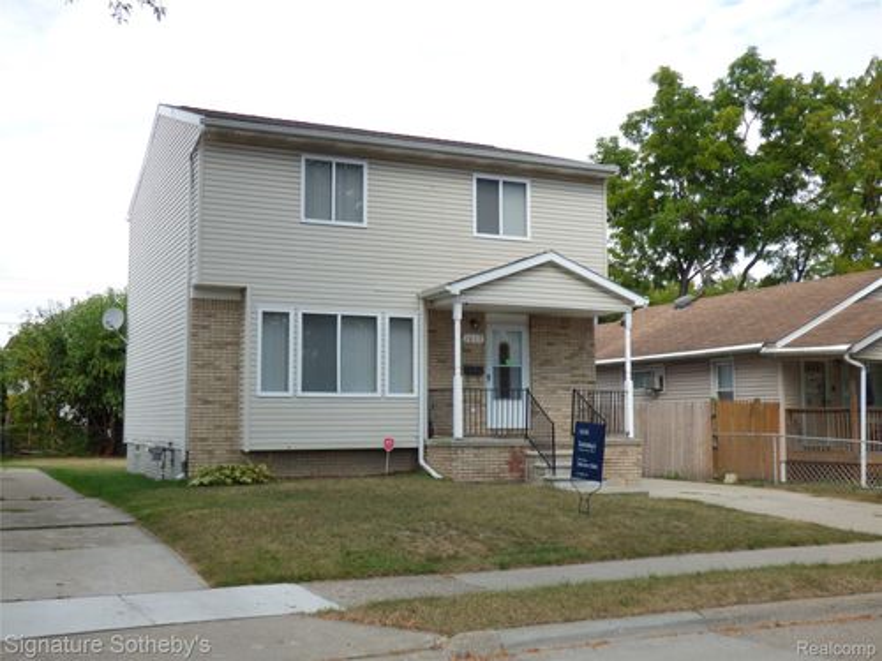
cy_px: 330
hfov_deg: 47.9
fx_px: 994
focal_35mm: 39
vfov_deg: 36.8
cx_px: 441
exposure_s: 1/400
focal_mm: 7.07
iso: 100
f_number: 3.6
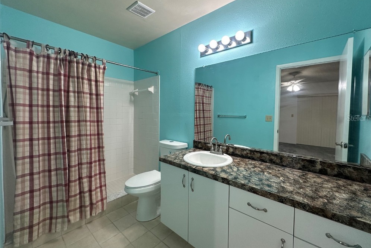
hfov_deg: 100.4
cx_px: 191
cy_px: 118
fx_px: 155
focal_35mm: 15
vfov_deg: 77.3
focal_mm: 2.22
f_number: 2.2
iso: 200
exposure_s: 1/120
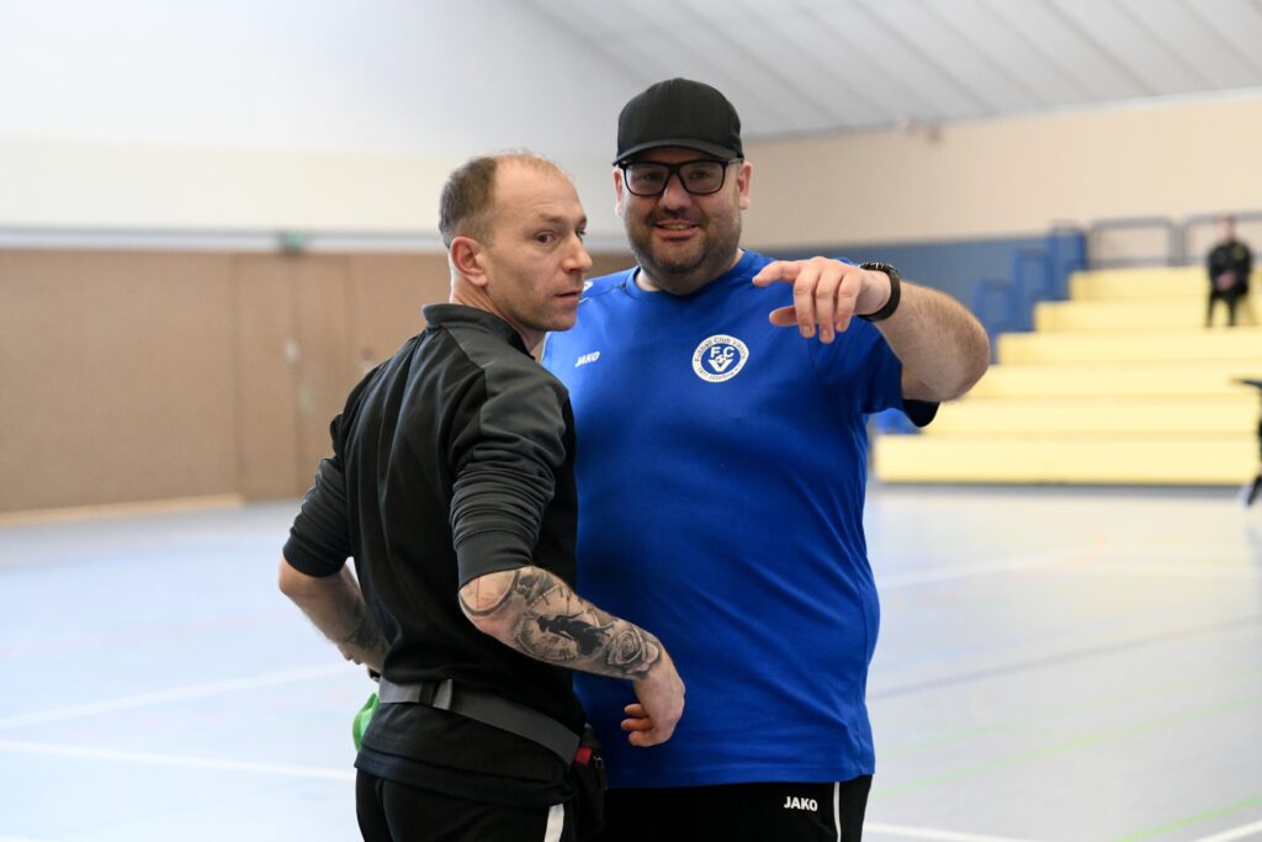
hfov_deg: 28.8
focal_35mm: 70
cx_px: 631
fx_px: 2454
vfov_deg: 19.5
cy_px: 421
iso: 5600
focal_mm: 70
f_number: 2.8
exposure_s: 1/1000
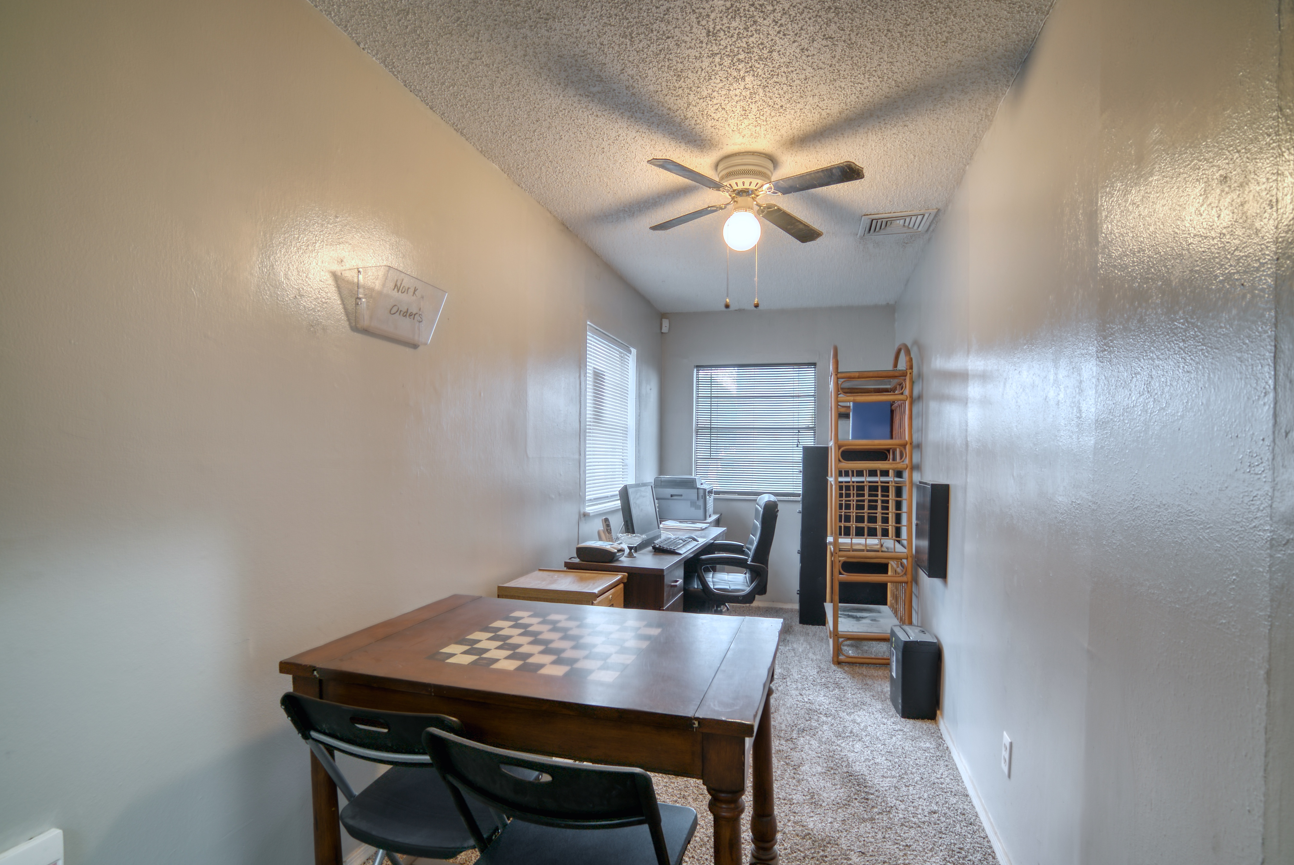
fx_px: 612
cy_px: 457
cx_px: 649
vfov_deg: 70.5
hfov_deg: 93.2
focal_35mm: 17
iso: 100
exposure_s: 1.6
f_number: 10
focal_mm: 16
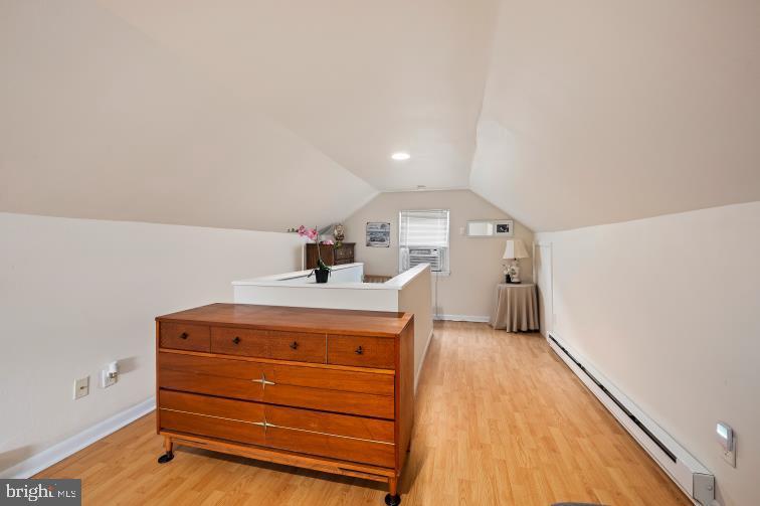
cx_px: 380
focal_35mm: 15
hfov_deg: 100.4
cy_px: 253
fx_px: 316
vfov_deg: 77.2
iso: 400
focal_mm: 15
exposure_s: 1.3
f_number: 8
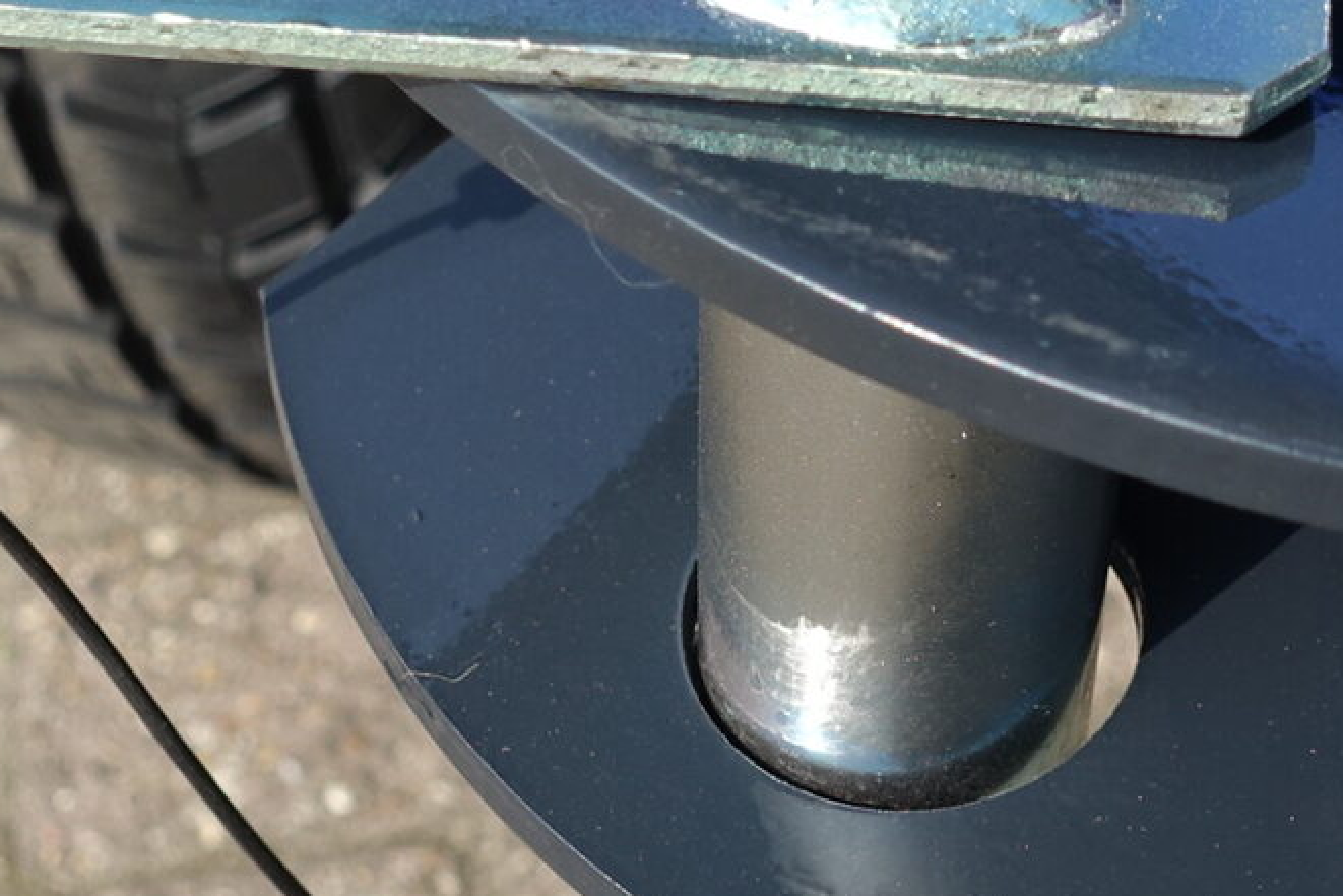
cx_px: 878
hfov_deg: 21.8
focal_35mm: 93
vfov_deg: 14.7
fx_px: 3470
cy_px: 401
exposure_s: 1/640
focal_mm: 8.8
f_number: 4
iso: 125
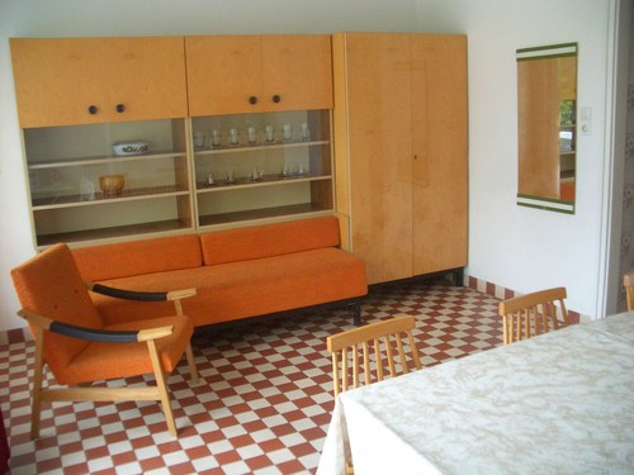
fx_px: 641
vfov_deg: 40.7
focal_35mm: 35
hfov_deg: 52.6
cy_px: 238
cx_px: 317
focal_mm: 5.8
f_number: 2.6
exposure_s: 1/125
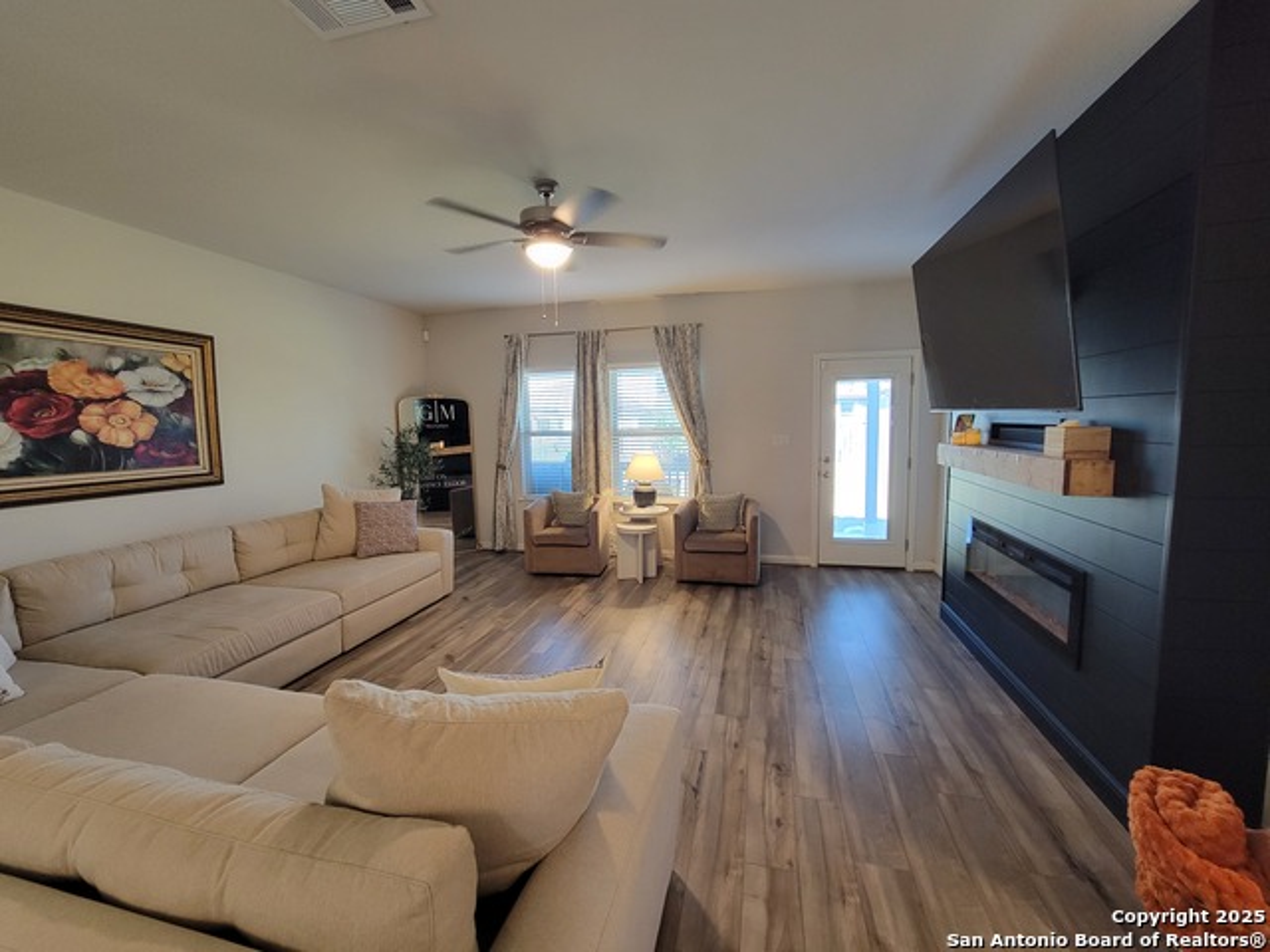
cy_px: 476
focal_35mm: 13
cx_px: 635
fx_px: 477
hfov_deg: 106.2
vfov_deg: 89.9
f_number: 2.2
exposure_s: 1/60
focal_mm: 2.2
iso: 320
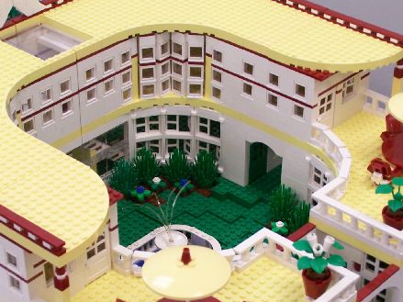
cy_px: 222
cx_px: 231
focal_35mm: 99
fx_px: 1152
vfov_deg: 14.9
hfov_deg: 19.8
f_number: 3.2
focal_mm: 11.1
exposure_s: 1/15
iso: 140
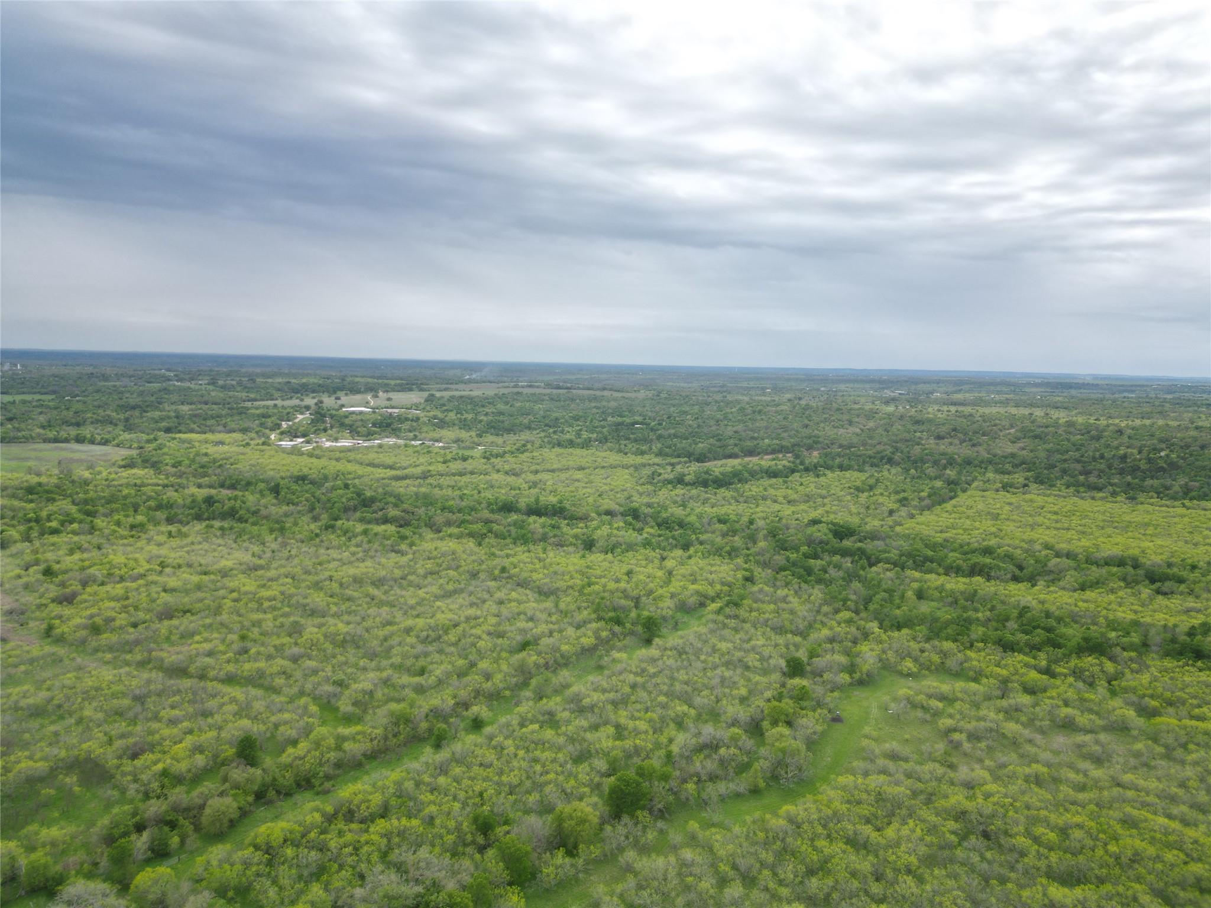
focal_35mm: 24
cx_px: 606
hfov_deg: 71.6
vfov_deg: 56.8
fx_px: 840
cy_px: 454
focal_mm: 6.72
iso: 100
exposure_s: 1/2000
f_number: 1.7
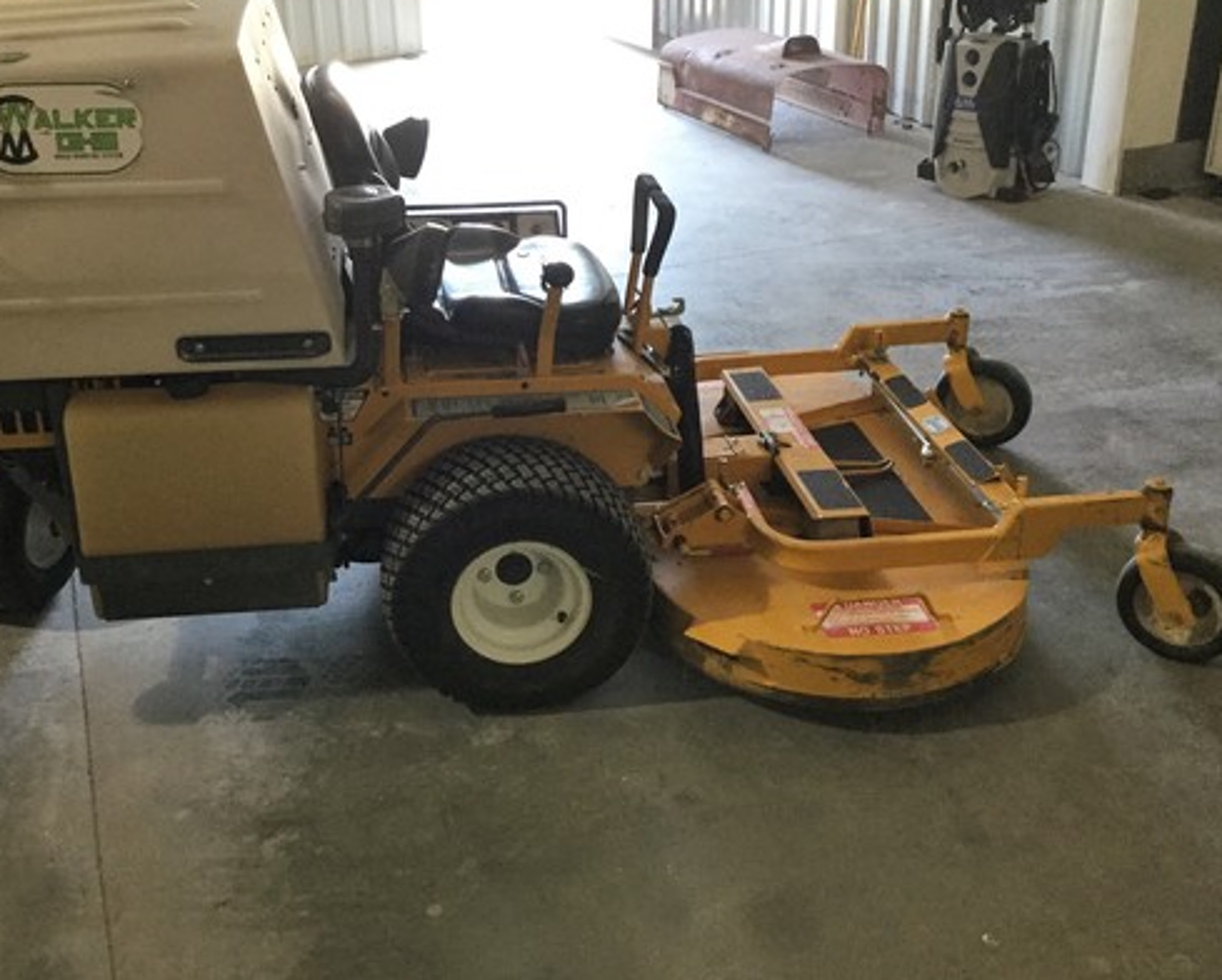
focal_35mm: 39
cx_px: 471
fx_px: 1412
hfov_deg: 46.5
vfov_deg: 38.2
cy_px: 436
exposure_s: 1/30
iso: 125
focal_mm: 3.3
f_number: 2.4
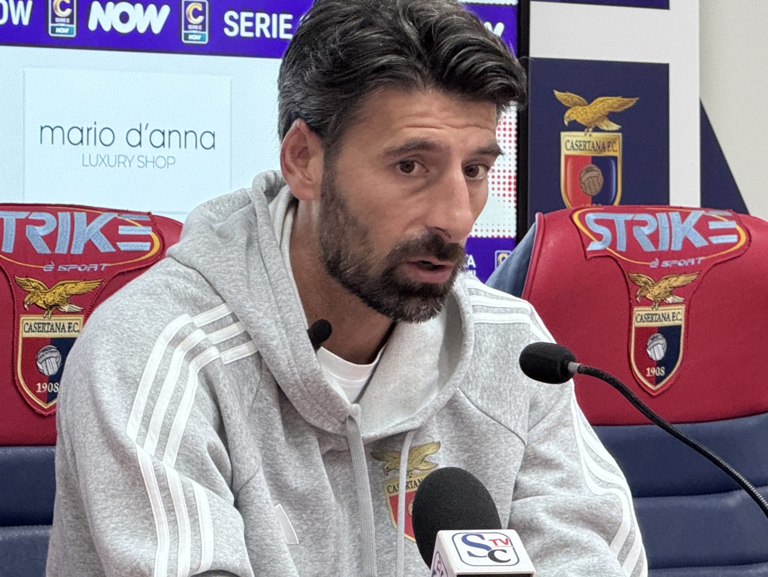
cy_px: 346
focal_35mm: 197
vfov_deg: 7.5
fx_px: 4372
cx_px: 324
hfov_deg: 10.0
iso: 320
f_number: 2.8
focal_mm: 15.66
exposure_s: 1/50
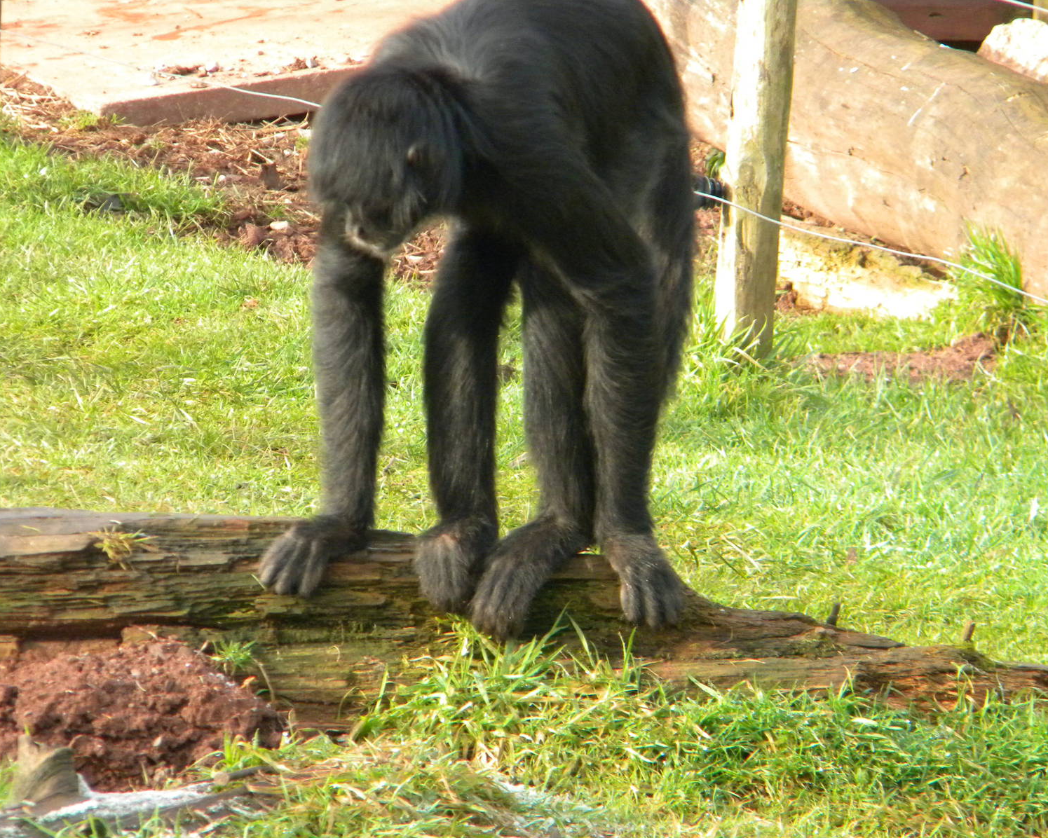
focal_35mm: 350
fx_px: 10856
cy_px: 419
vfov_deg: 4.4
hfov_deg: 5.5
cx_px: 495
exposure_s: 1/282
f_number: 5.4
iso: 503
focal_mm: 60.7
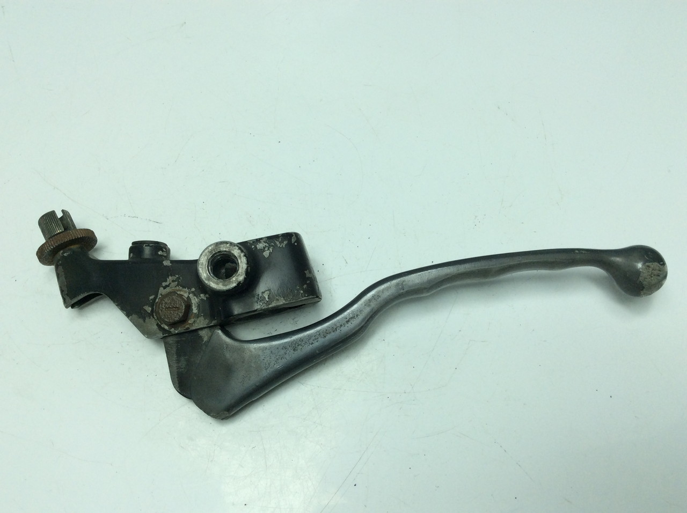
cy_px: 256
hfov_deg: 56.9
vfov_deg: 44.1
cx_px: 344
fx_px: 634
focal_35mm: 32
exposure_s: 1/590
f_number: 2.4
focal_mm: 3.3
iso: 32
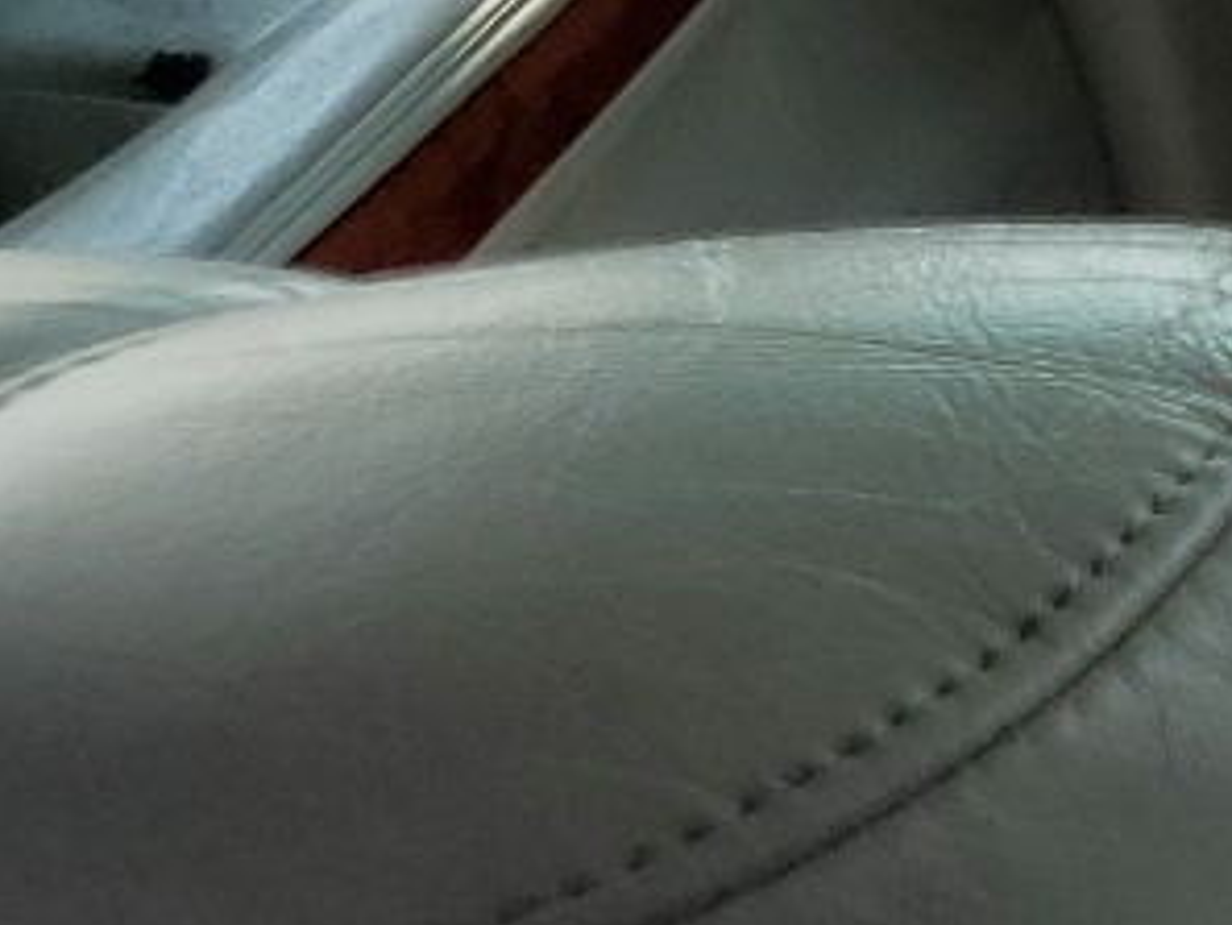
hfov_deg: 11.3
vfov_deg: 10.6
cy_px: 660
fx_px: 4985
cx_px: 3111
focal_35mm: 140
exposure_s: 1/833
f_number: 1.5
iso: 50
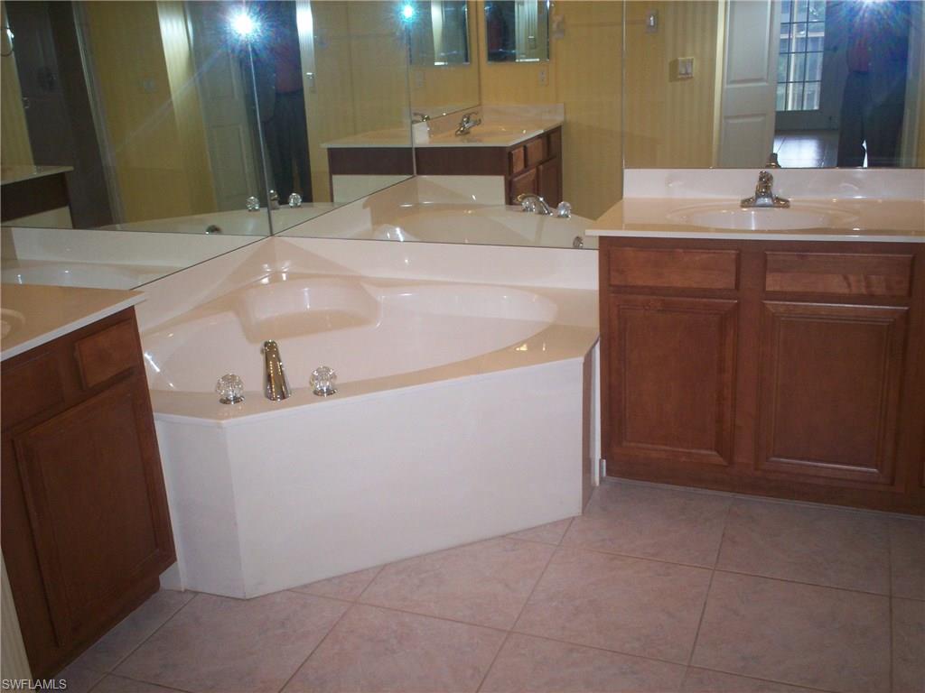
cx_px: 462
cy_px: 346
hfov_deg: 51.4
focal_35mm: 36
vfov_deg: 39.7
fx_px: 962
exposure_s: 1/60
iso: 140
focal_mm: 6
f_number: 4.5
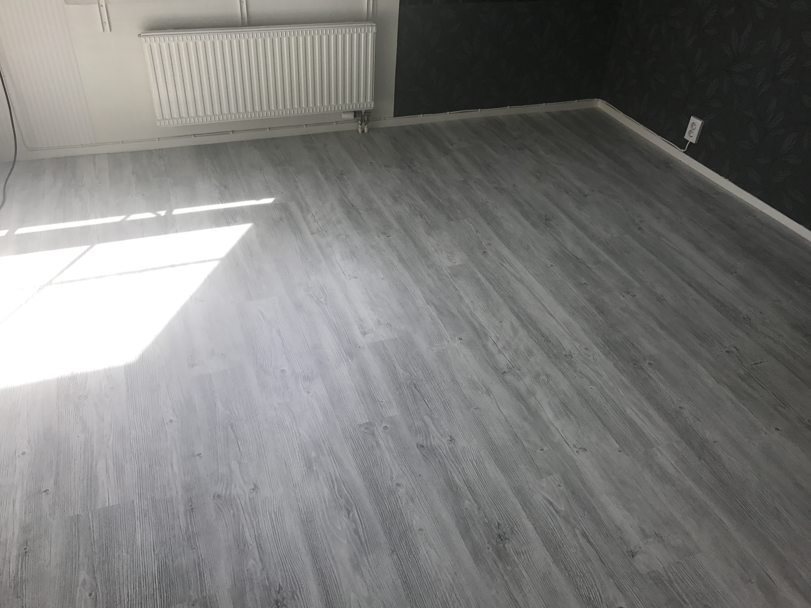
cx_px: 406
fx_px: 656
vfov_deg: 49.7
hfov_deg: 63.4
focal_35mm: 28
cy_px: 304
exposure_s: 1/318
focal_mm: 3.99
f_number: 1.8
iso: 20
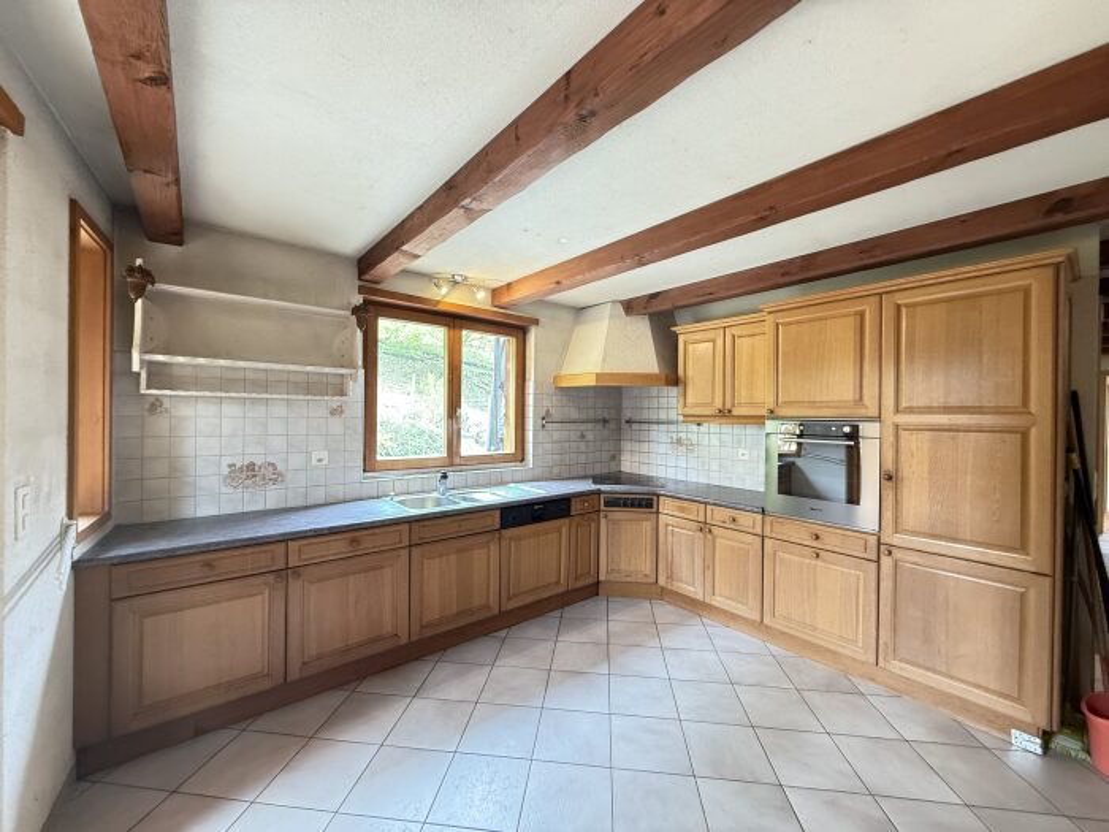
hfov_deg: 102.1
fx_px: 449
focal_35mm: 14
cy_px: 416
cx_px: 554
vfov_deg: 85.7
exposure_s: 1/50
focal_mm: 2.22
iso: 500
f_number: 2.2
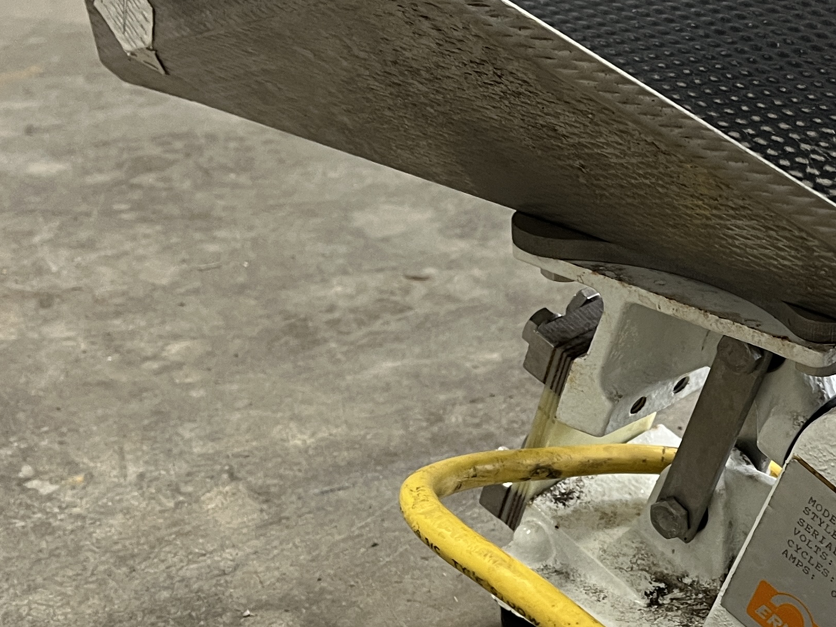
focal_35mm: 65
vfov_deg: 22.5
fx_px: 1570
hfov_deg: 28.8
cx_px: 736
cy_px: 423
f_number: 1.6
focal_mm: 5.1
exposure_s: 1/60
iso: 160
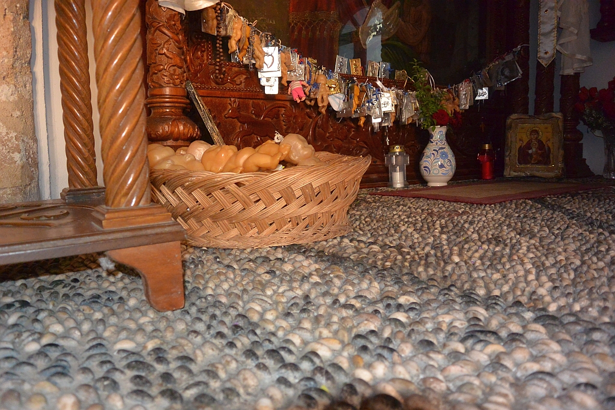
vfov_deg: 47.9
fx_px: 461
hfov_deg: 67.4
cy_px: 205
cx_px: 308
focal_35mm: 27
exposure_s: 1/30
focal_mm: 10
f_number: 3.5
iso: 720
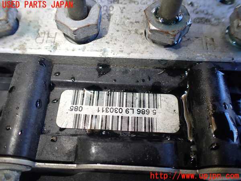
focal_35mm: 30
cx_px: 120
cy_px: 90
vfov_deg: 46.8
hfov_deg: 60.0
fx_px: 209
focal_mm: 5.4
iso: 125
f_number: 2.3
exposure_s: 1/125
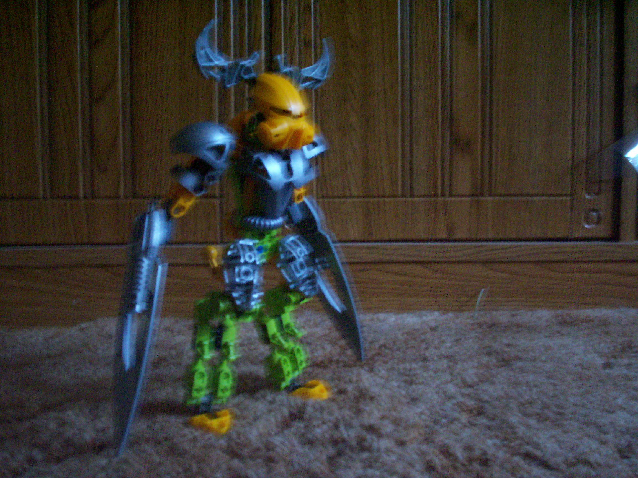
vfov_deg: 39.7
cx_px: 319
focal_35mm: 36
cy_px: 239
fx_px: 664
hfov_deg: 51.4
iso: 400
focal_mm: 5.9
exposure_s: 1/8
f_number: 4.5
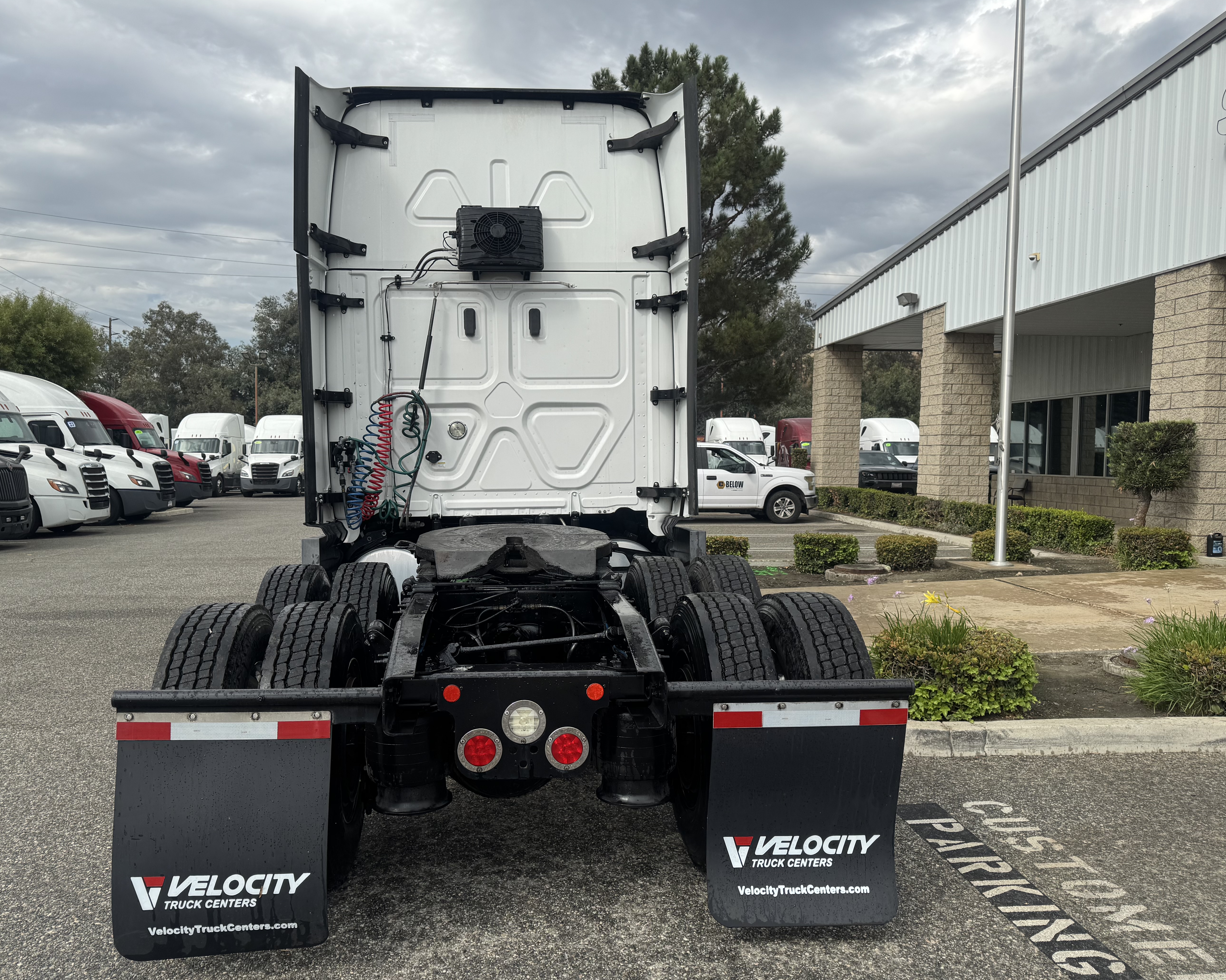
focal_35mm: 26
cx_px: 565
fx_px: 943
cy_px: 503
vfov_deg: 54.9
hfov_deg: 65.9
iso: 80
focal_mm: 6.76
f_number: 1.78
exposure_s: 1/4950
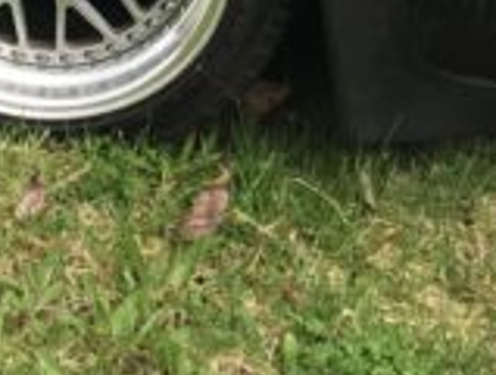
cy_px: -523
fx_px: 2456
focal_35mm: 171
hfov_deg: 10.7
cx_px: -437
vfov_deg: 8.1
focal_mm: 4.15
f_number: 2.2
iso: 25
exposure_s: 1/541
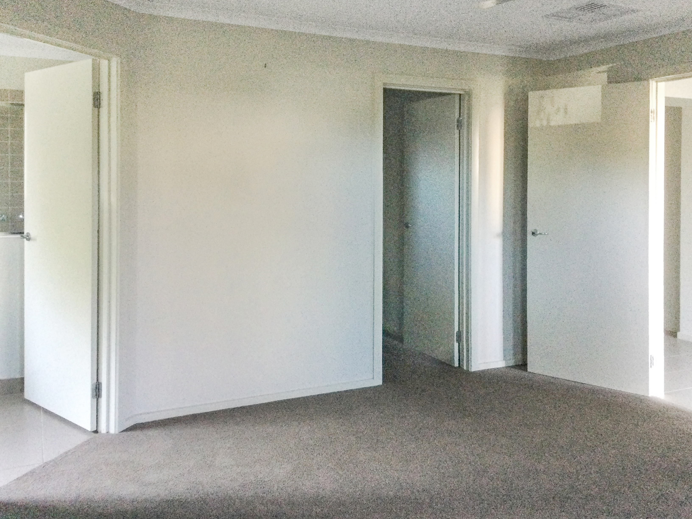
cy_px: 260
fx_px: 620
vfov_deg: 45.4
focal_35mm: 31
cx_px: 346
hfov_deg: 58.4
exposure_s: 1/17
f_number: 2.4
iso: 320
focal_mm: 3.3
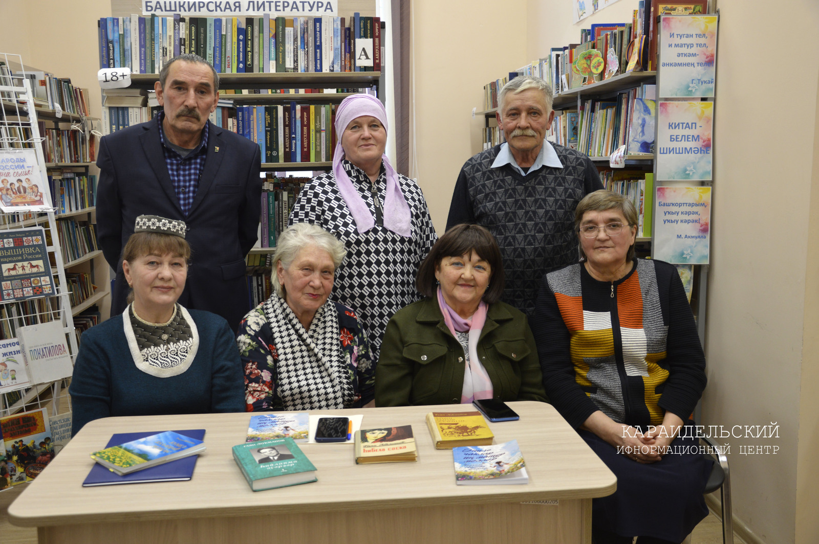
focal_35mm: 36
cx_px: 410
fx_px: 818
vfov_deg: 36.8
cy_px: 272
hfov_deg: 53.2
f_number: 4
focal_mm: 24
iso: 400
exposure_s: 1/60
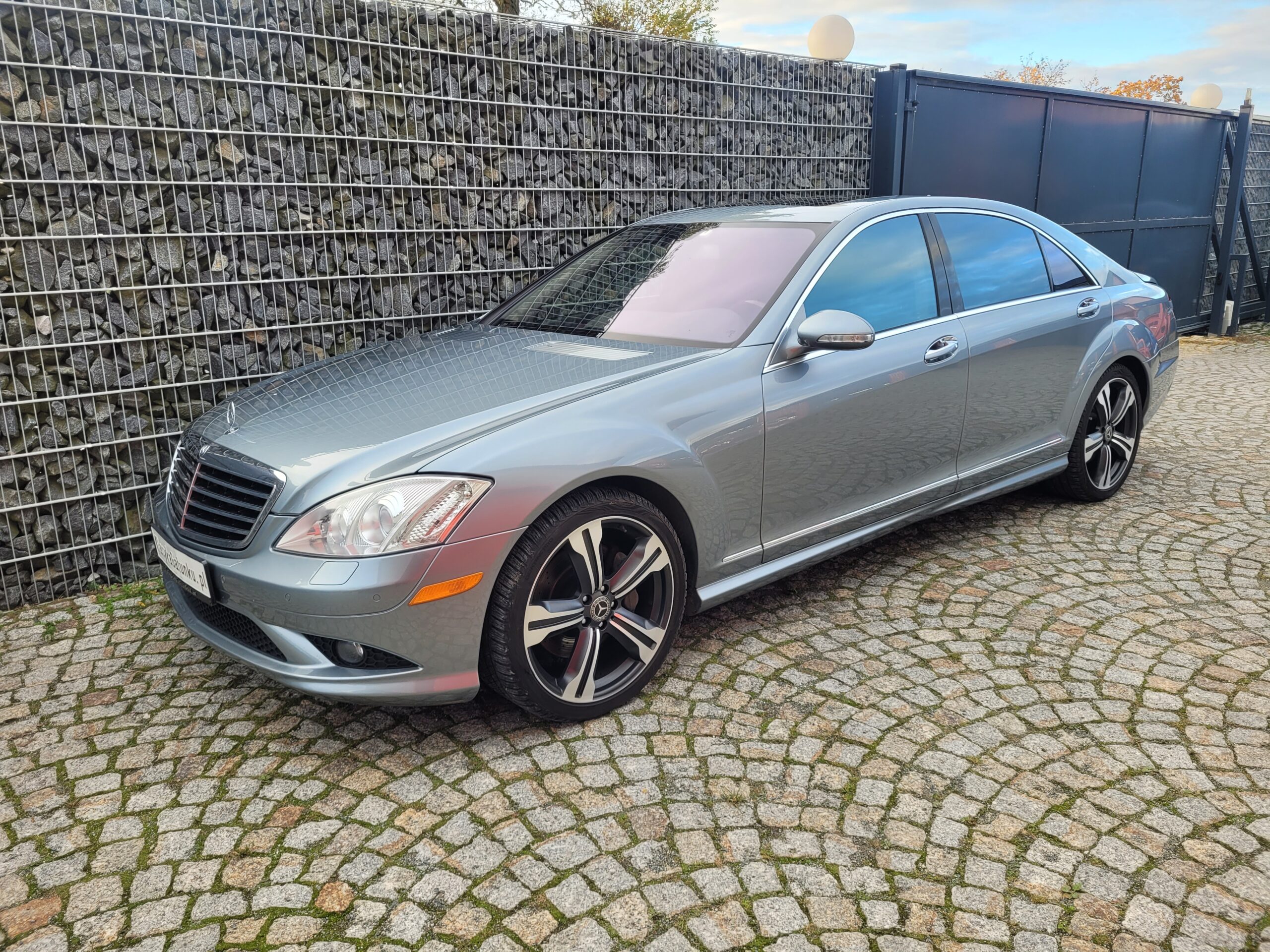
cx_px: 635
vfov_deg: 53.1
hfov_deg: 67.3
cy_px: 476
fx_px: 954
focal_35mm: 26
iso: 40
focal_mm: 5.4
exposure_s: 1/115
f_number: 1.8
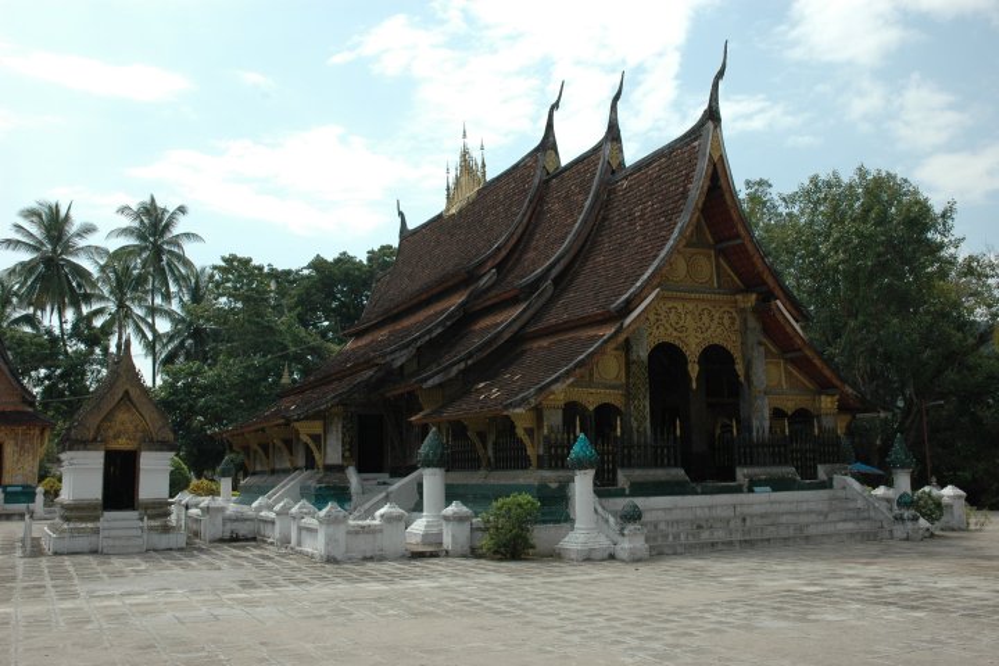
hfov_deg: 53.1
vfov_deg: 36.9
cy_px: 333
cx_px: 500
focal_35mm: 36
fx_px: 999
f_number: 10
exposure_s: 1/400
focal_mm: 24
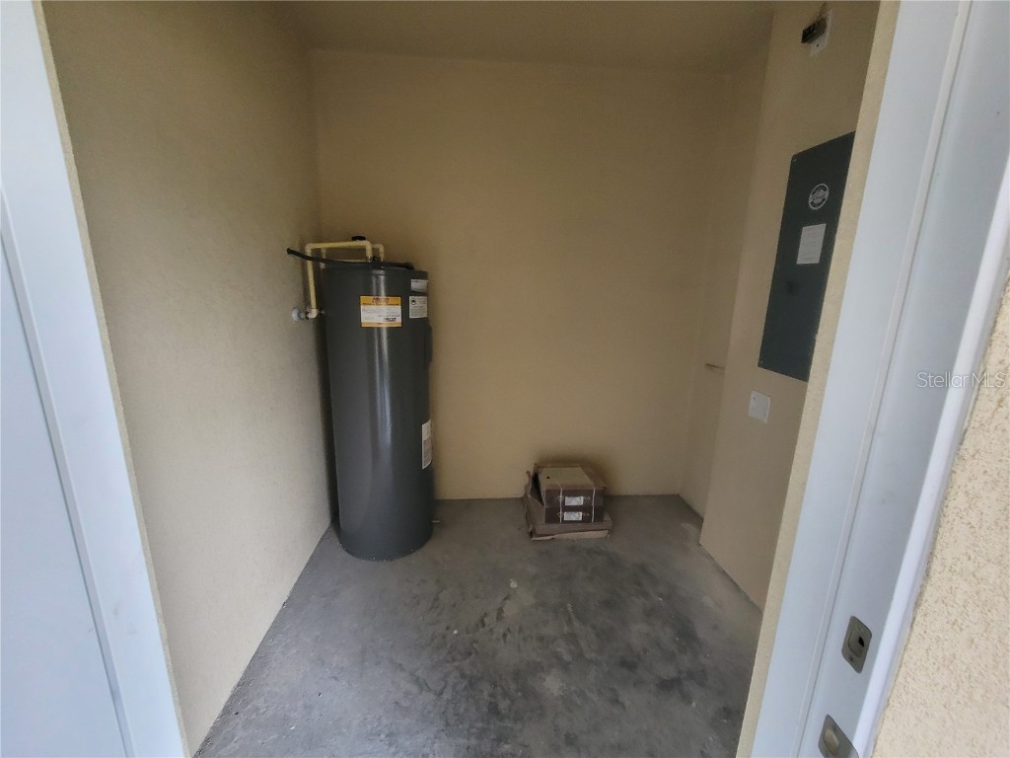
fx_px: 379
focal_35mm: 13
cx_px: 505
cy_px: 379
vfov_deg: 89.9
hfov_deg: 106.2
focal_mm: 2.2
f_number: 2.2
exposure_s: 1/60
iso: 250
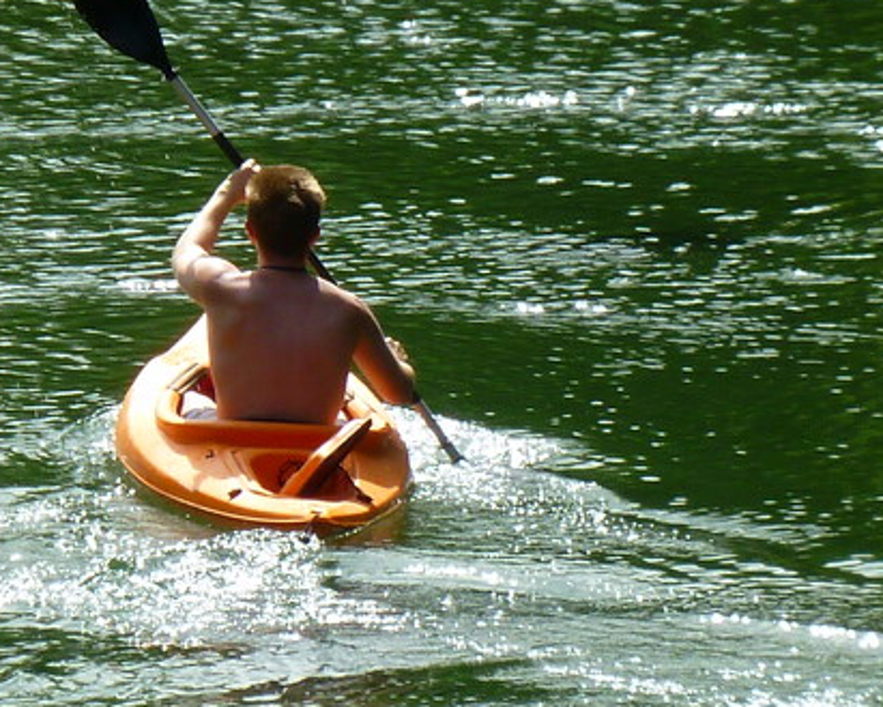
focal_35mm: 760
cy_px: 314
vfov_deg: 2.0
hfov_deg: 2.5
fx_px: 19866
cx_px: 251
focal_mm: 36
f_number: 5.9
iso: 80
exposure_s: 1/200
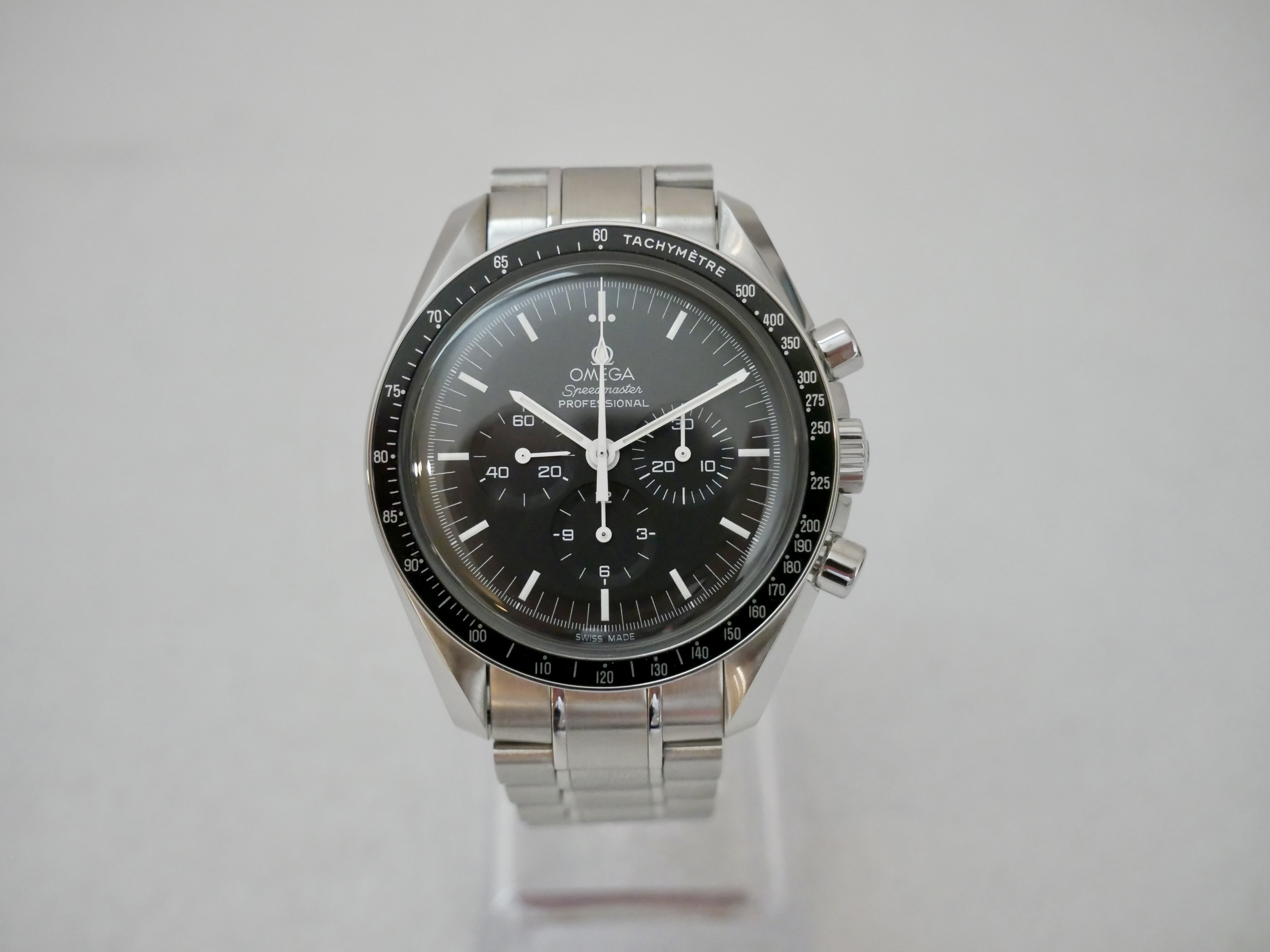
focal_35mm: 50
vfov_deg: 29.1
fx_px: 1834
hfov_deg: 38.2
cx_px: 635
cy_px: 476
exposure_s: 1/25
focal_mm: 25
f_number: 4.5
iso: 3200
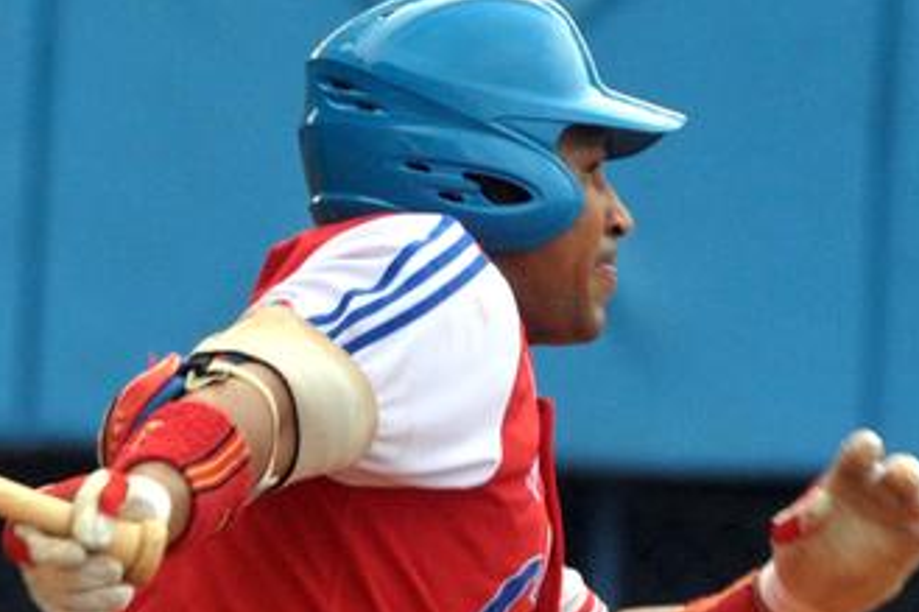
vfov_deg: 1.7
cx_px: 338
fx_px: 20921
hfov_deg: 2.5
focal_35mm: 820
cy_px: 418
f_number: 5.6
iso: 640
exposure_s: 1/800
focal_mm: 300
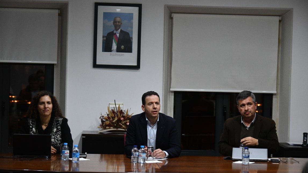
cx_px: 155
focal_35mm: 111
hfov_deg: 19.3
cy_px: 91
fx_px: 907
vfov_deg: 10.9
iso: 2800
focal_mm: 70
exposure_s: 1/125
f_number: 5
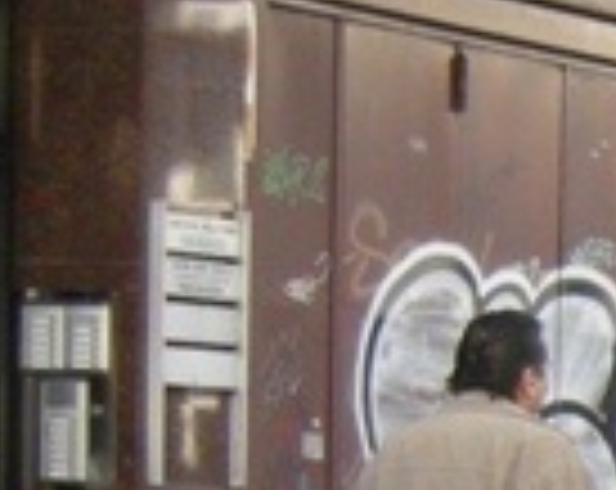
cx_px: 1983
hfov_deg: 6.7
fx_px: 4657
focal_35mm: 256
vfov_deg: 5.8
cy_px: 1182
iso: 148
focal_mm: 7.5
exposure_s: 1/308
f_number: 2.7
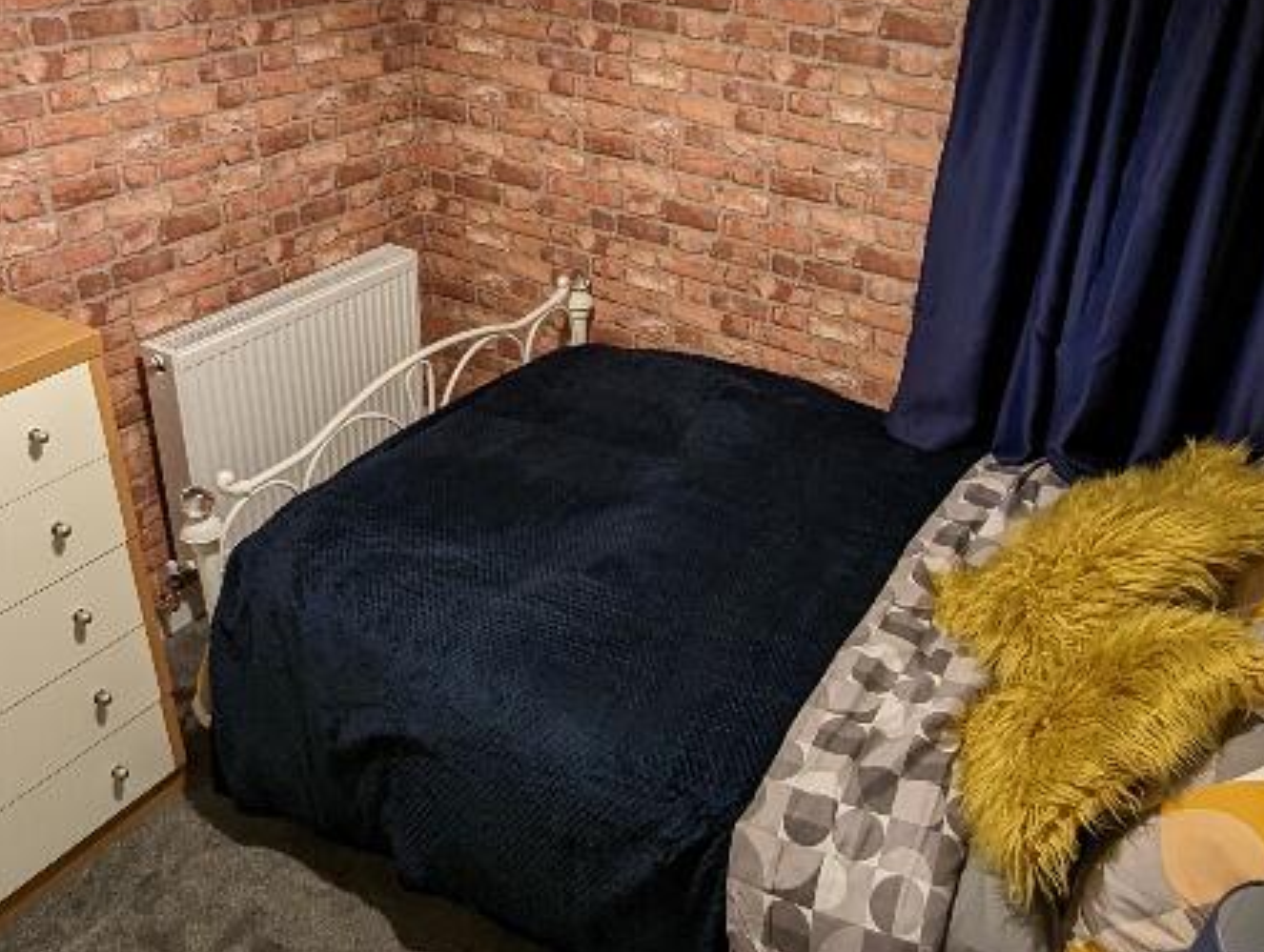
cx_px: 698
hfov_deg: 59.7
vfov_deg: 46.6
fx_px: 1097
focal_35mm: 30
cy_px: 366
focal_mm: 1.95
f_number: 2.2
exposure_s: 1/23.8
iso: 152
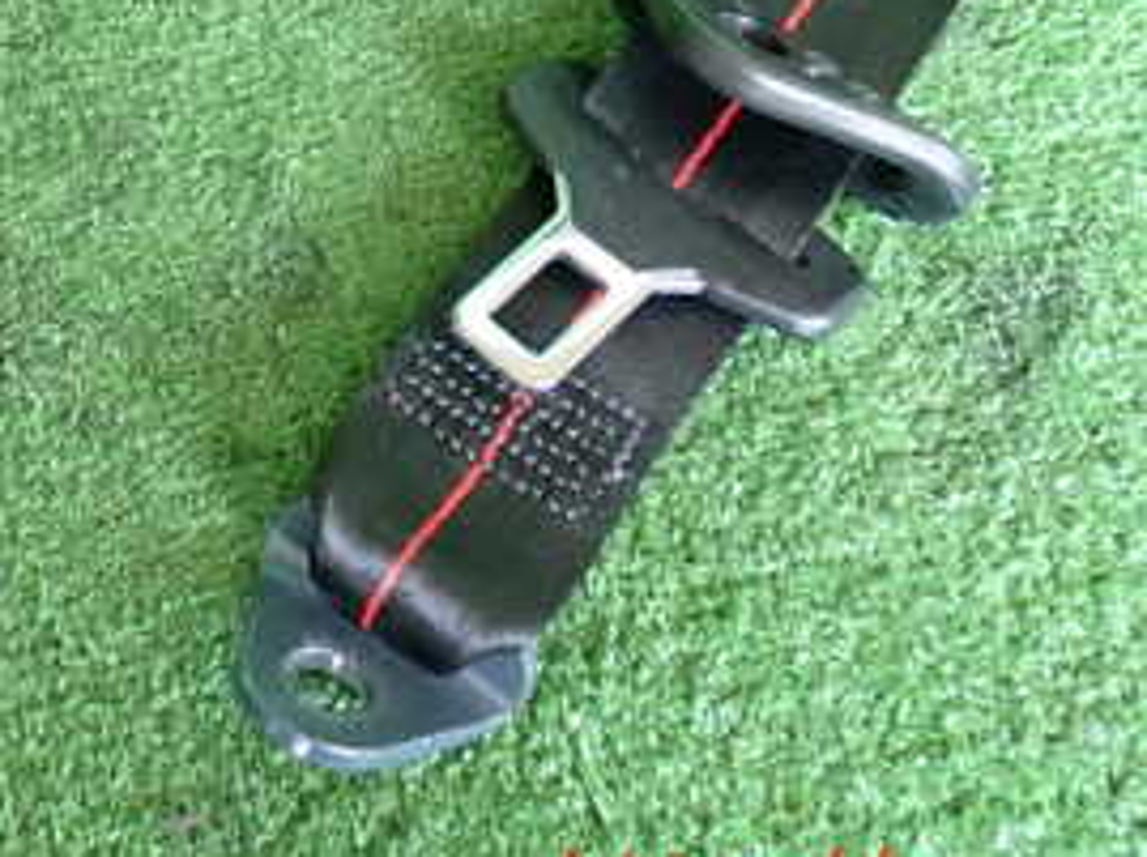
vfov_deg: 21.1
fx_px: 2217
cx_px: 247
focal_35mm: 67
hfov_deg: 28.5
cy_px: -13
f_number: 2.3
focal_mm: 5.4
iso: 250
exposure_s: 1/30
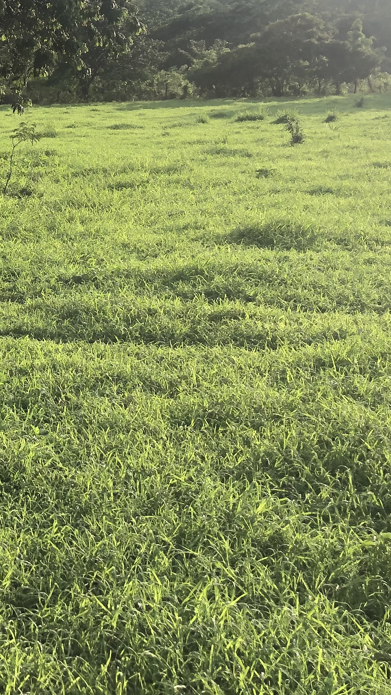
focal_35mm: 59
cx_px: -94
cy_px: 192
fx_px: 1087
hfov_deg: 19.1
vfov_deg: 34.8
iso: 20
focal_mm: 4
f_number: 1.8
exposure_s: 1/842
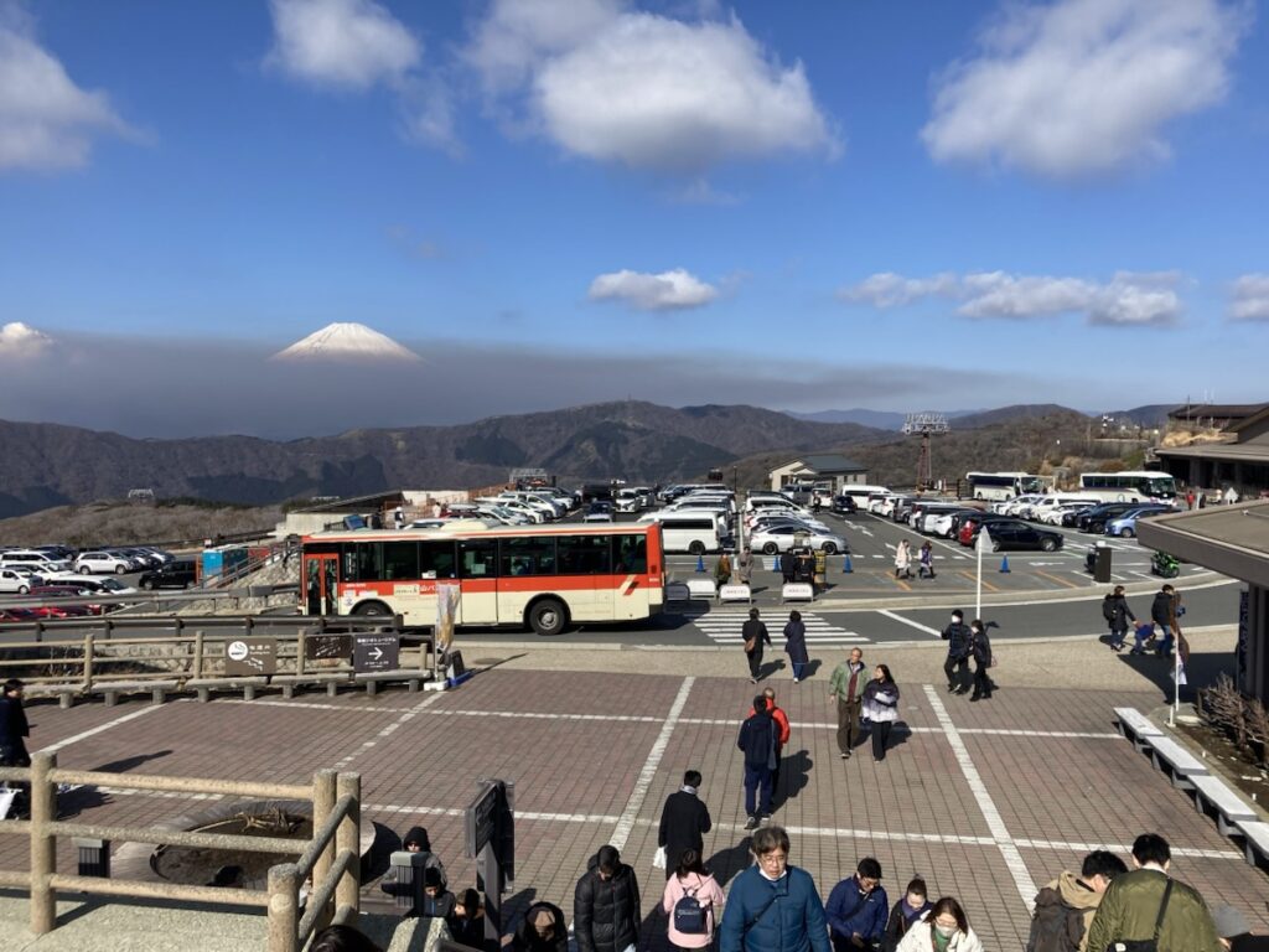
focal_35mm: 28
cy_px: 476
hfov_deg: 63.4
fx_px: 1026
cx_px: 634
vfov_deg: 49.7
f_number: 1.8
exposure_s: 1/2667
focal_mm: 3.99
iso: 20
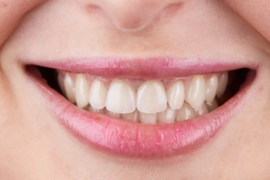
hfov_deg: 19.5
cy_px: 90
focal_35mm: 105
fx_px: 788
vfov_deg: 13.0
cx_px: 135
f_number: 22
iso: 160
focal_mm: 105
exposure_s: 1/200
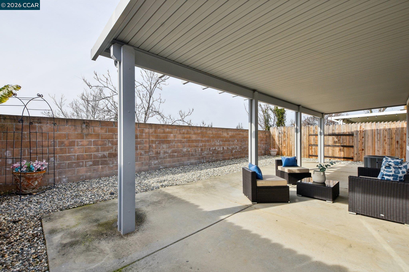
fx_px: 170
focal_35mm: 15
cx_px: 204
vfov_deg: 77.3
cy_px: 136
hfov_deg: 100.4
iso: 100
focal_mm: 10
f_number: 8
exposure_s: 1/250
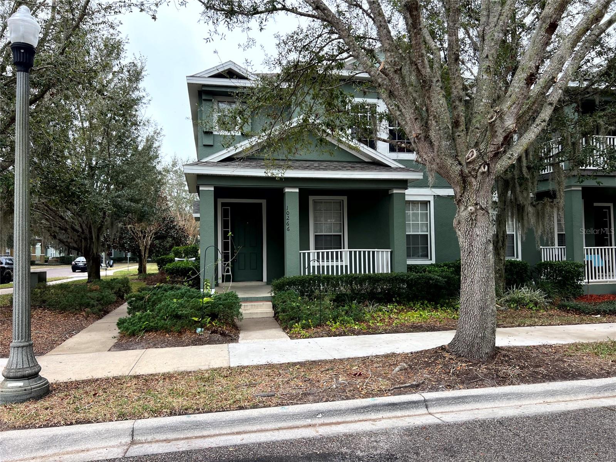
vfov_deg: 53.1
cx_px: 308
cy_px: 231
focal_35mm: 26
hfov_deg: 67.3
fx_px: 463
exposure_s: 1/597
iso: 50
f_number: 1.5
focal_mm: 5.7
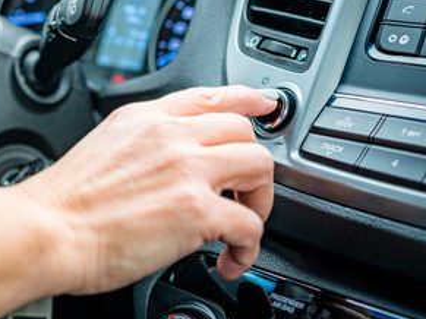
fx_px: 1107
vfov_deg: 16.2
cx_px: -1
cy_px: 47
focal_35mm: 90
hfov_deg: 21.0
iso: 320
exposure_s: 1/100
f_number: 2.8
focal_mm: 40
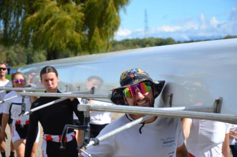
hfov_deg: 17.1
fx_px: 788
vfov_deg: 11.4
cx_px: 118
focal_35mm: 120
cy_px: 78
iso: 200
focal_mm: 80
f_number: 6.3
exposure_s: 1/640
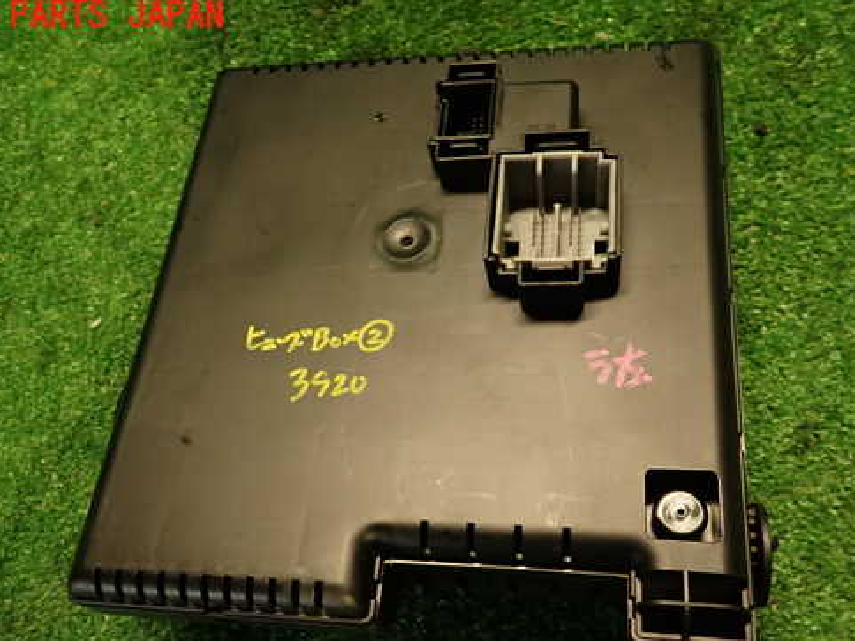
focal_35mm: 31
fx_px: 766
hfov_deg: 58.3
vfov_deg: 45.1
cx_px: 433
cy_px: 392
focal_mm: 4.5
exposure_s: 1/30
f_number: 2
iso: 250
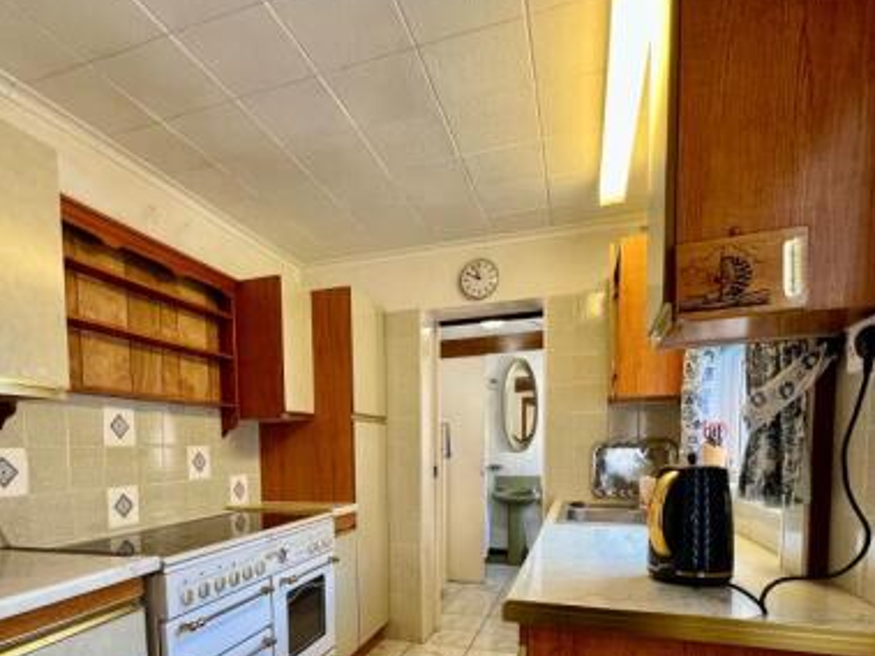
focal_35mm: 20
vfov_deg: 62.2
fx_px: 505
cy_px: 491
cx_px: 377
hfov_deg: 81.3
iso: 200
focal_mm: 1.57
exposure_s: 1/100
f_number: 1.8
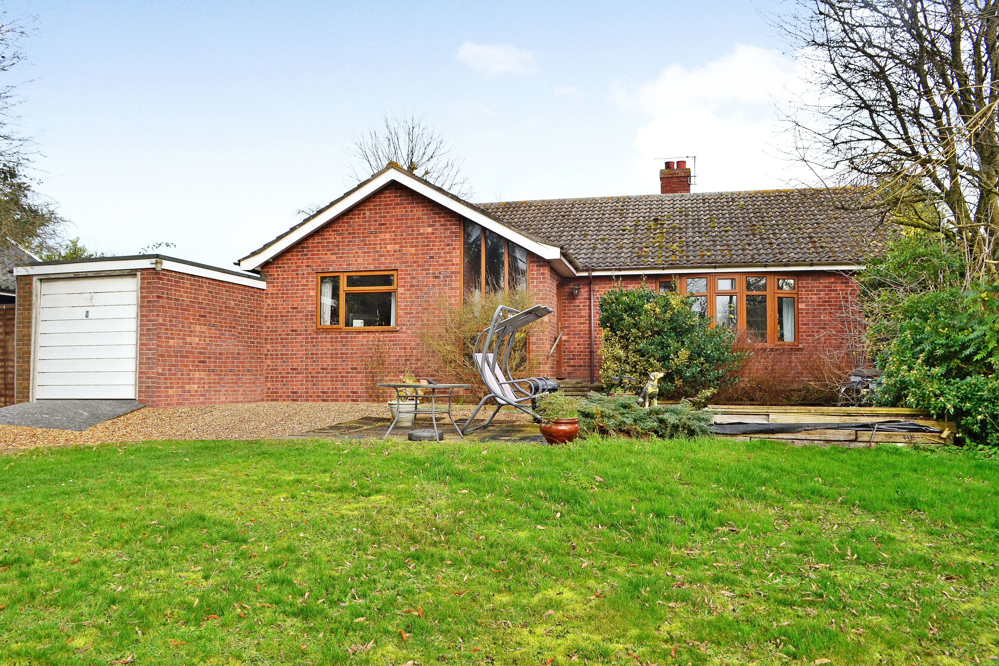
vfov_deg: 47.9
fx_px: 749
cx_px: 500
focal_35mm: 27
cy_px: 333
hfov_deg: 67.4
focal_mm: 18
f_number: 9
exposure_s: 1/160
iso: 400
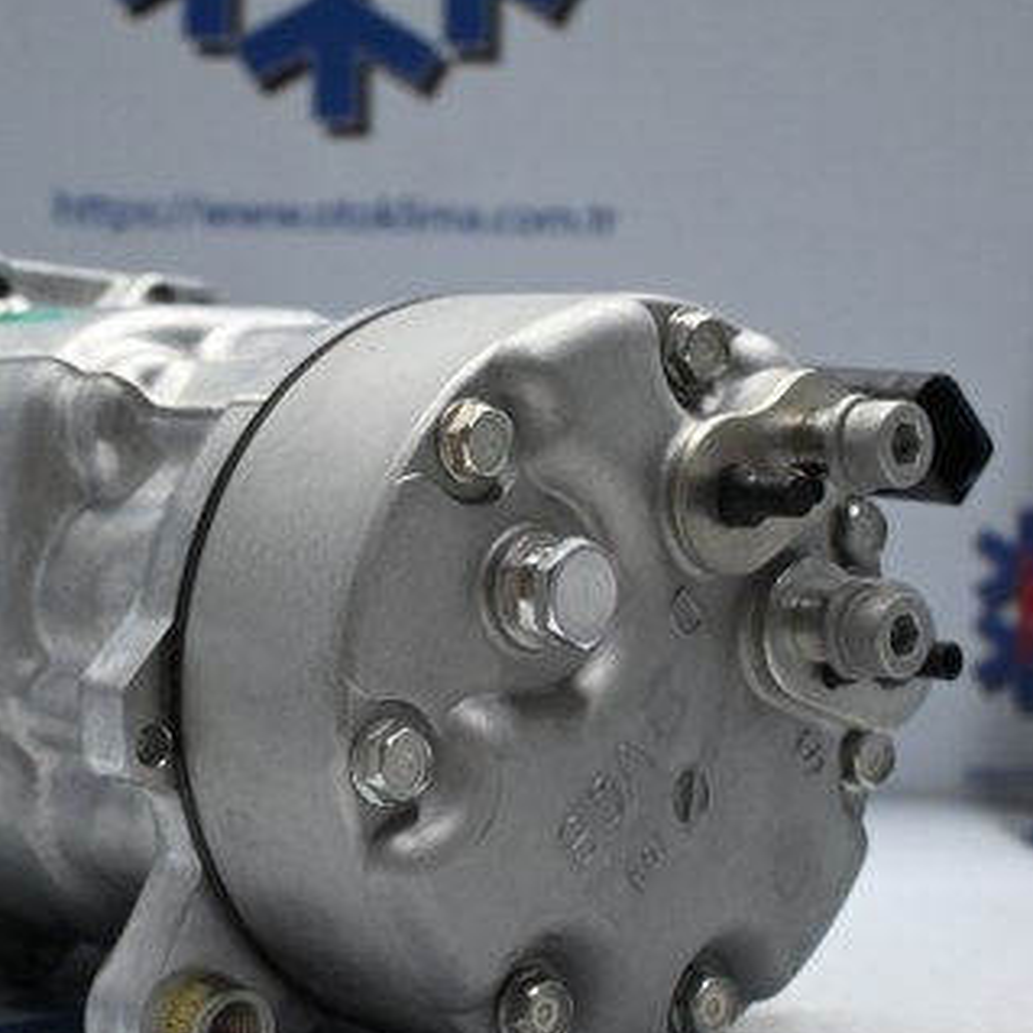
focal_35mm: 72
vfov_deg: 24.0
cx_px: 346
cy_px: 586
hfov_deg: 23.9
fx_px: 2431
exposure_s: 1/125
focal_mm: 30
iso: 1400
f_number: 4.8
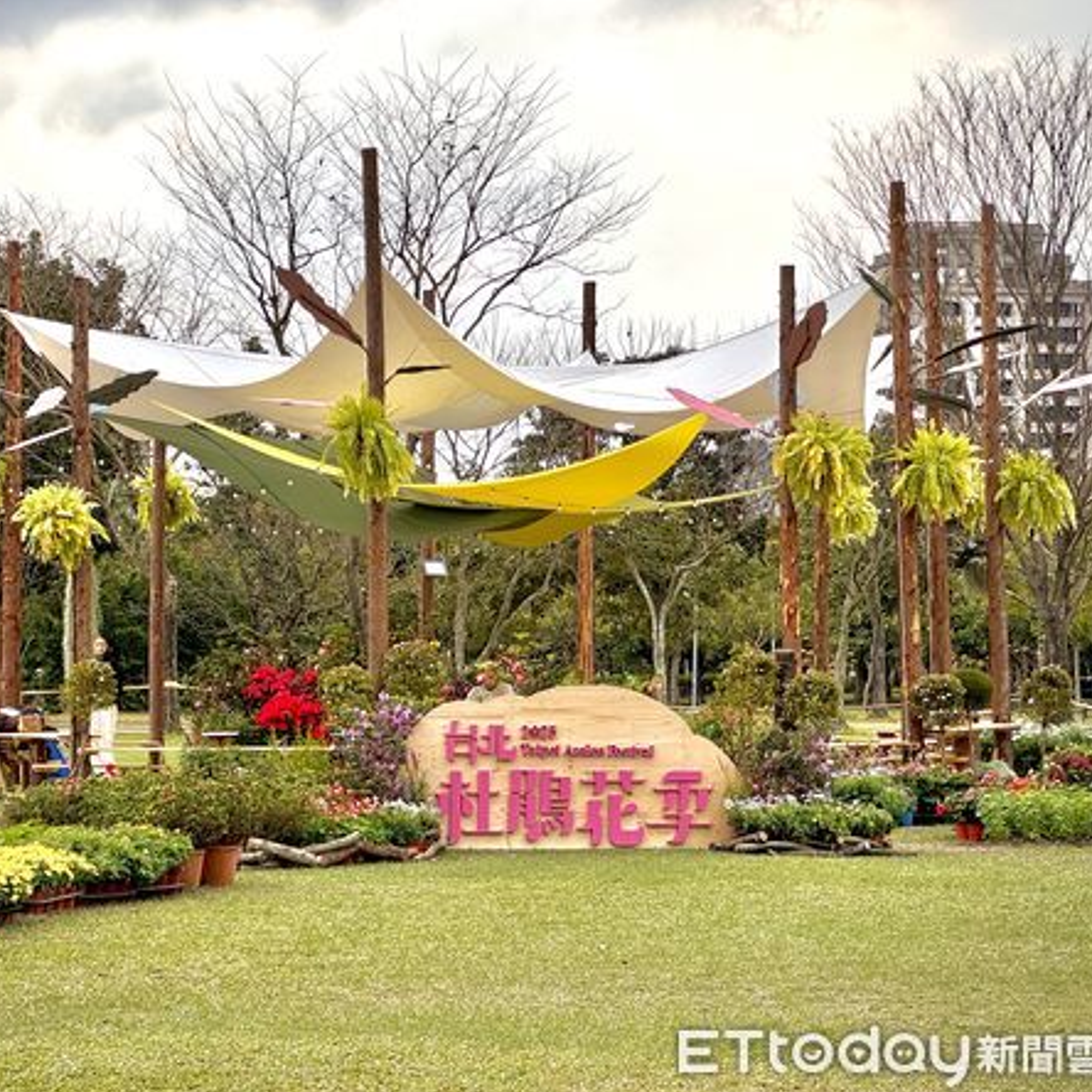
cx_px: 389
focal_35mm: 92
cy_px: 548
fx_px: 3284
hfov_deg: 18.8
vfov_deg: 18.9
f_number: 2.8
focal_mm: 9
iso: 25
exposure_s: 1/359
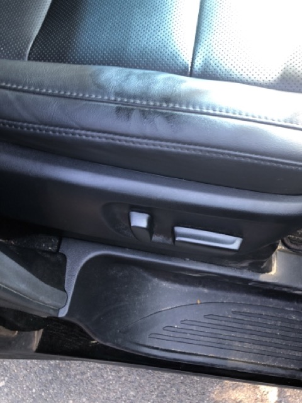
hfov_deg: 49.7
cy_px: 202
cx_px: 151
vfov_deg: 63.4
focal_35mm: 28
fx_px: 326
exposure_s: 1/24
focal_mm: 3.99
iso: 40
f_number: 1.8
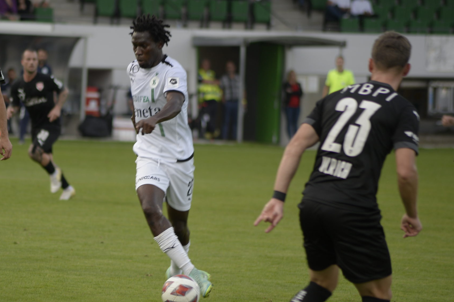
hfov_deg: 6.0
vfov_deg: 4.0
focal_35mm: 346
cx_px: 121
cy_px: 189
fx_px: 4359
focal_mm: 230
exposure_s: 1/200
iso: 320
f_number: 5
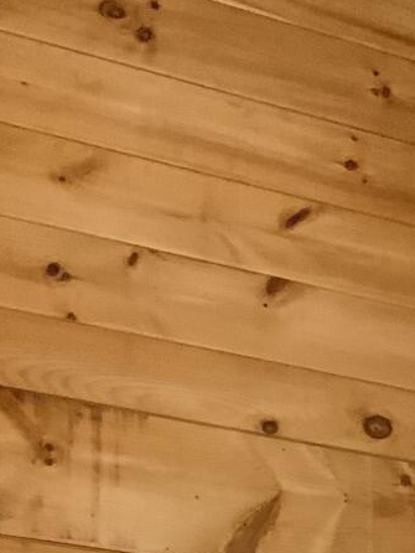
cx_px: 628
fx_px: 2076
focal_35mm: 130
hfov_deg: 11.0
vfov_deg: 13.2
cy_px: 1077
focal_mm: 3
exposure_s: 1/40
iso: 250
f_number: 1.8
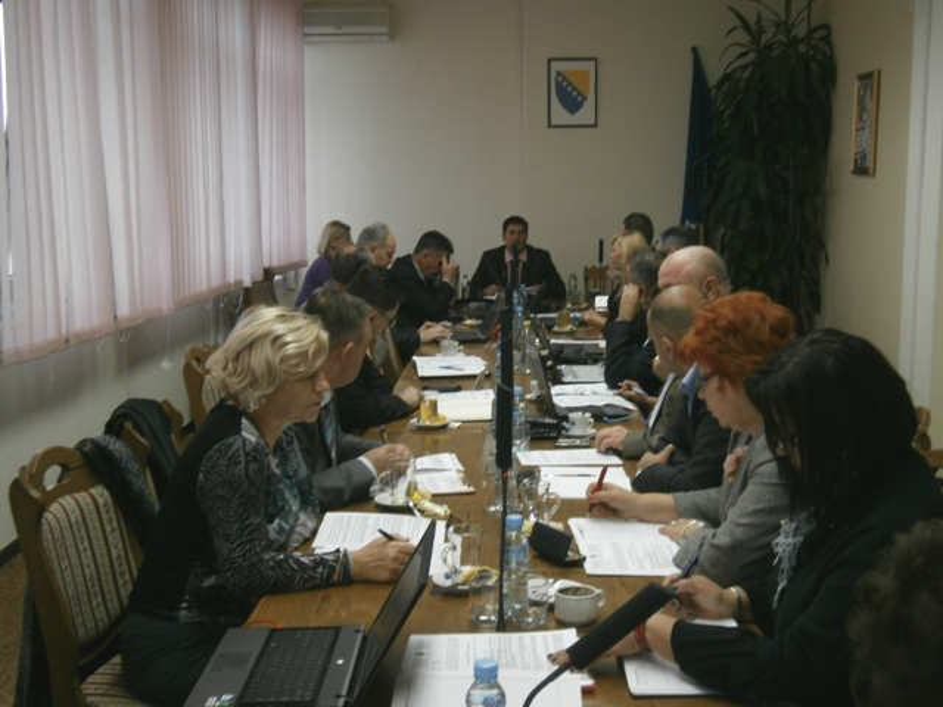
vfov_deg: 30.9
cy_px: 354
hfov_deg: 40.4
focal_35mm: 47
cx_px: 472
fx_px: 1280
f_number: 3.4
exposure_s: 1/40
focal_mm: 8.3
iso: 160
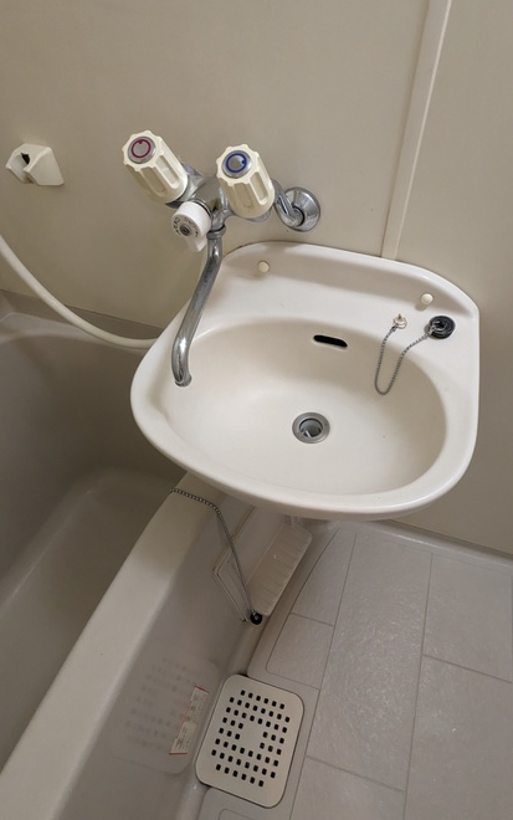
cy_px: 403
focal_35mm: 18
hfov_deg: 64.1
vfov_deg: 91.1
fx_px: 402
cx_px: 321
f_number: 2.2
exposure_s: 1/64.5
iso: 442
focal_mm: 2.35
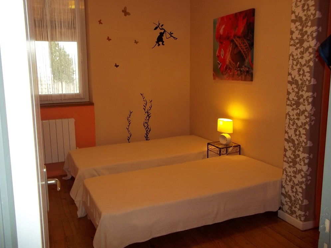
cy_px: 125
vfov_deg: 43.0
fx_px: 316
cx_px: 165
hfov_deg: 55.3
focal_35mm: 33
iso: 160
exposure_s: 1/30
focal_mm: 5.7
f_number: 2.9
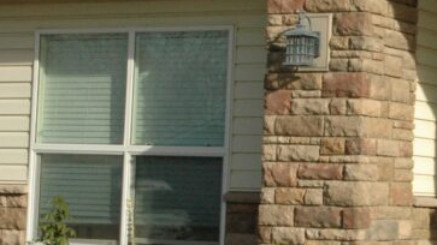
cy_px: 104
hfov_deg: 16.1
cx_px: 521
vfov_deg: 9.4
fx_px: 1488
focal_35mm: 128
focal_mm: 29
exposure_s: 1/640
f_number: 13
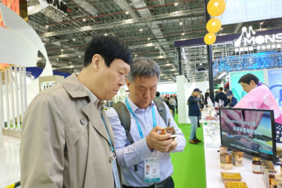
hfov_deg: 69.4
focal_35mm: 26
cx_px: 141
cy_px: 101
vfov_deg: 49.6
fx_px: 204
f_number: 1.9
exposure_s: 1/33
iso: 250
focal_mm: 3.94
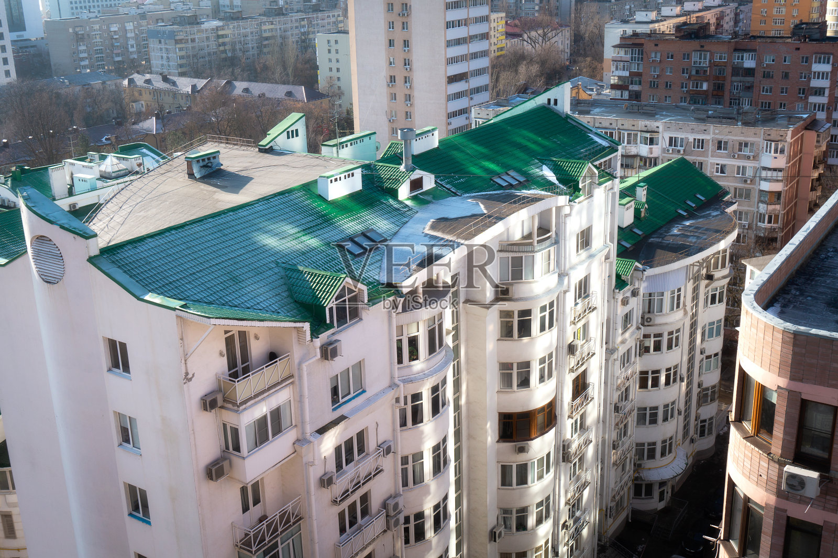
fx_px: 907
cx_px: 419
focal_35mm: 39
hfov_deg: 49.6
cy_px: 279
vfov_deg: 34.2
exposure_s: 1/80
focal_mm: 26
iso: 100
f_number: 13
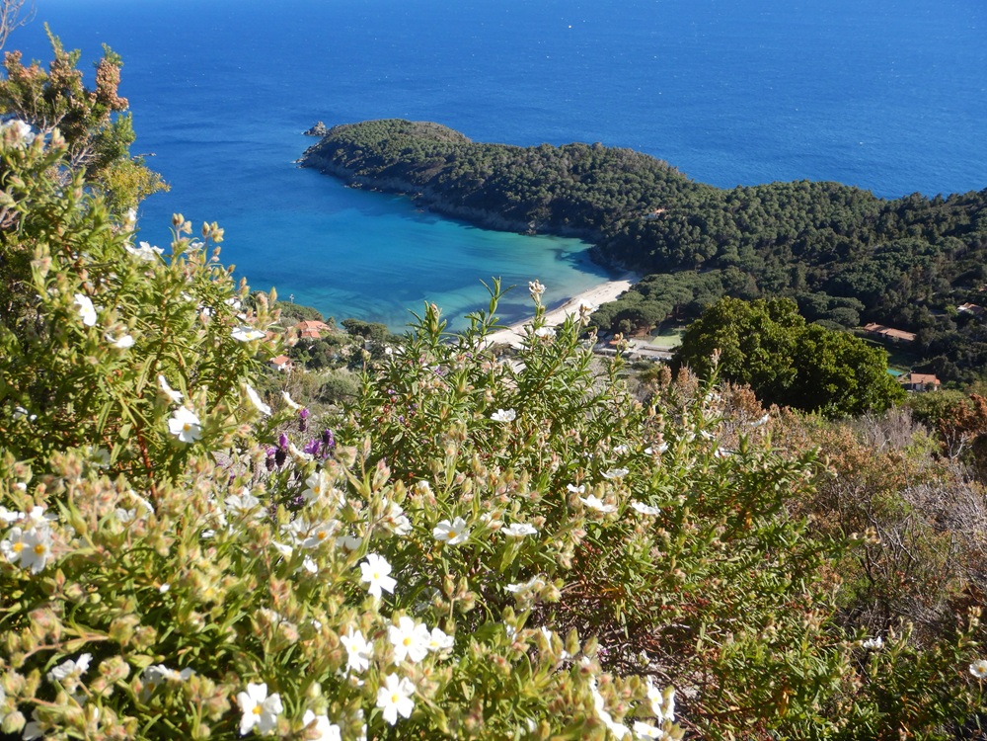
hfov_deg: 50.1
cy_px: 370
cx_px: 494
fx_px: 1055
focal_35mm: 37
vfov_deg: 38.7
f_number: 4.2
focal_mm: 6.6
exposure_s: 1/500
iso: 125
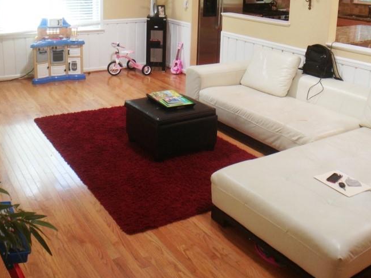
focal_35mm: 52
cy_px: 69
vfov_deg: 27.6
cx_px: 172
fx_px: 557
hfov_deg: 36.8
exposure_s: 1/20
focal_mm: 4.13
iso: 50
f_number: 2.4
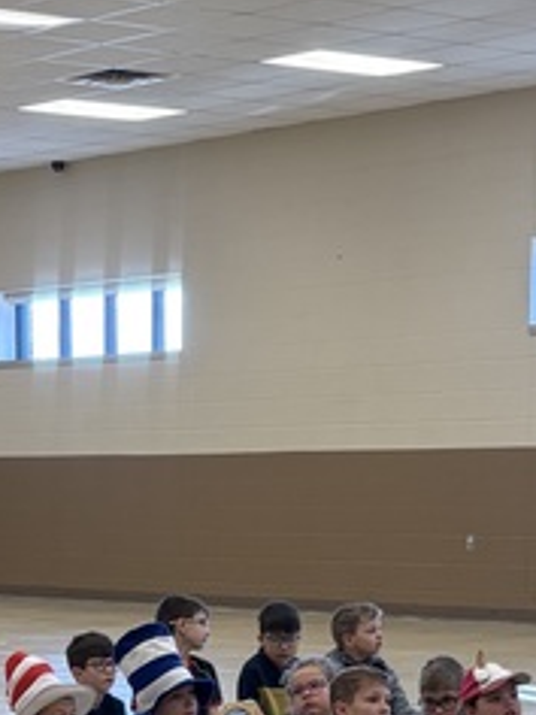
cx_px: 127
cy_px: 969
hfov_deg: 13.1
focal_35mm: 113
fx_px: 2333
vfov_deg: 16.3
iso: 160
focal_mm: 5.96
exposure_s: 1/120
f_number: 1.6
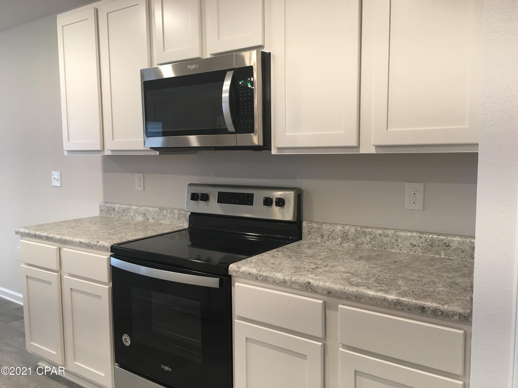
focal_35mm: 29
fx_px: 434
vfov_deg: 48.2
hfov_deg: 61.7
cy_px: 194
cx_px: 259
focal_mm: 4.15
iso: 50
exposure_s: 1/17
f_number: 2.2
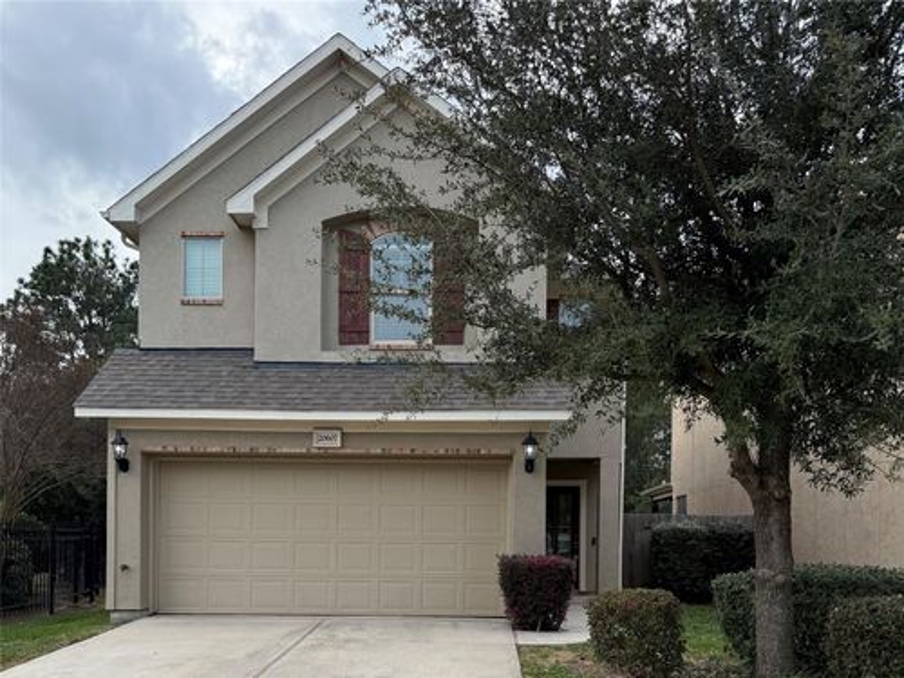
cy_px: 339
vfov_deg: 56.8
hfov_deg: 71.6
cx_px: 452
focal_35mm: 24
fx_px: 627
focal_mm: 6.76
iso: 100
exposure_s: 1/1812
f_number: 1.78
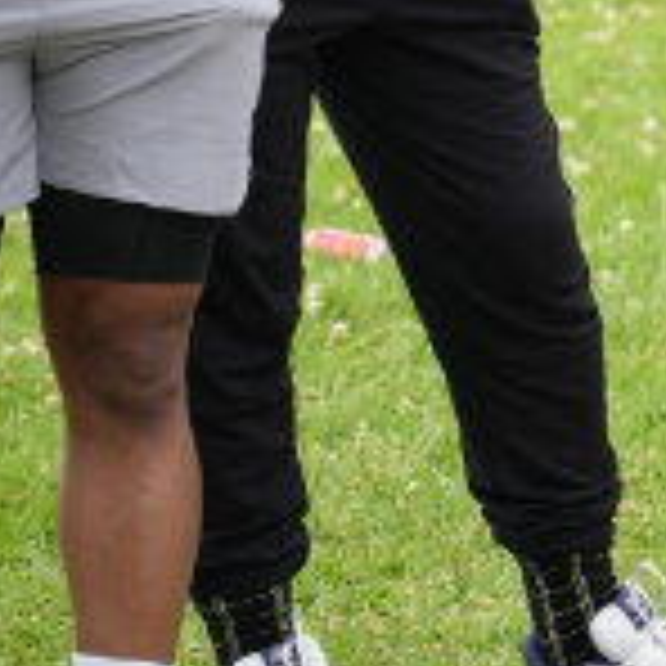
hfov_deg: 4.1
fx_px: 8968
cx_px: 2214
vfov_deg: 4.2
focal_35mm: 412
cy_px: -308
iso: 250
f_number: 2.8
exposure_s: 1/800
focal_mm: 70
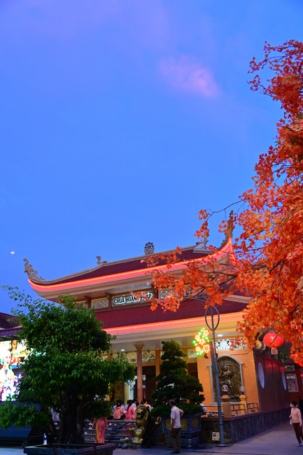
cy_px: 228
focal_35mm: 30
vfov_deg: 61.9
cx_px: 152
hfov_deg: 43.6
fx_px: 379
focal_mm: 30
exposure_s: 1/100
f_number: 5
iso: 1600
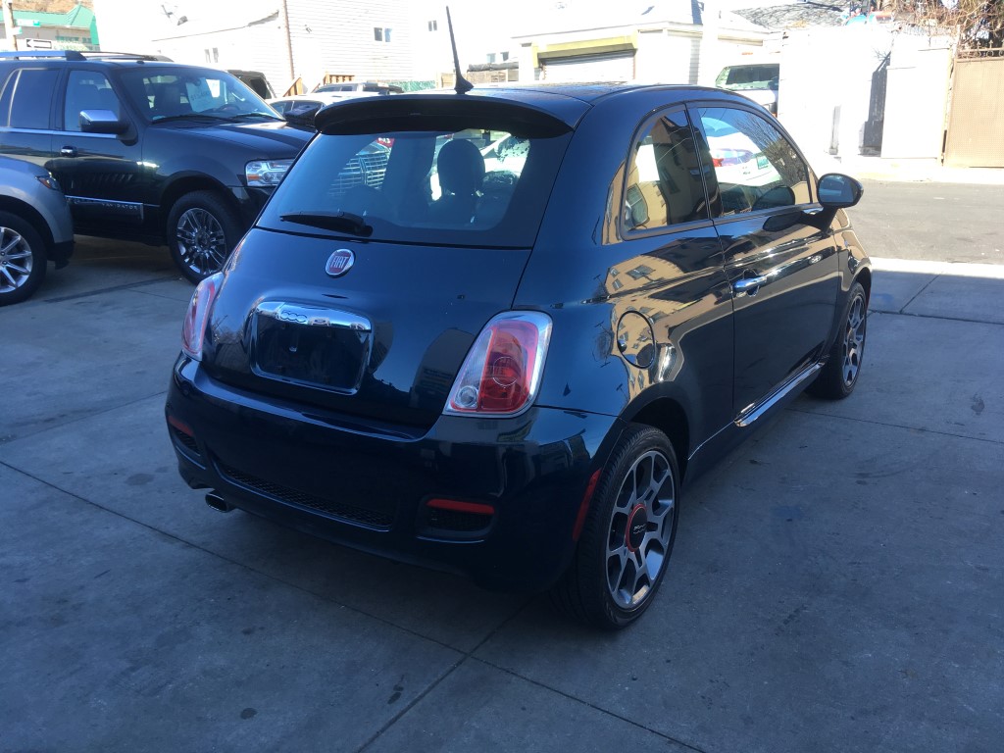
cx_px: 502
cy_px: 376
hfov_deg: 61.7
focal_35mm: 29
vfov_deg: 48.2
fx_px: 841
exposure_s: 1/241
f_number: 2.2
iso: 25
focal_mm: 4.15
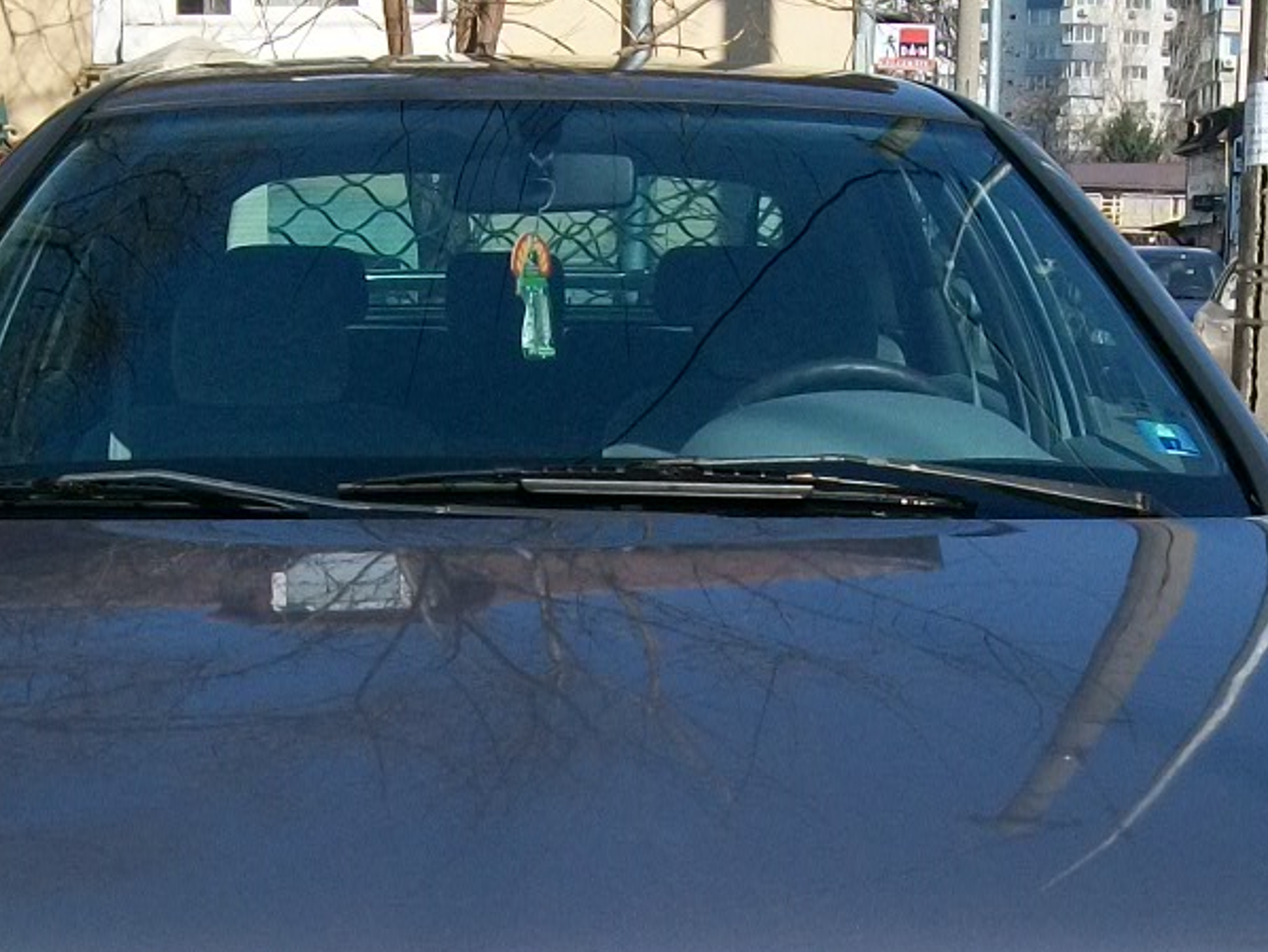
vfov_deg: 18.5
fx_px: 2822
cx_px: 609
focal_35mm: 77
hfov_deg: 25.3
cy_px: 1013
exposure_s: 1/400
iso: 80
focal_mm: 6
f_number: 4.8
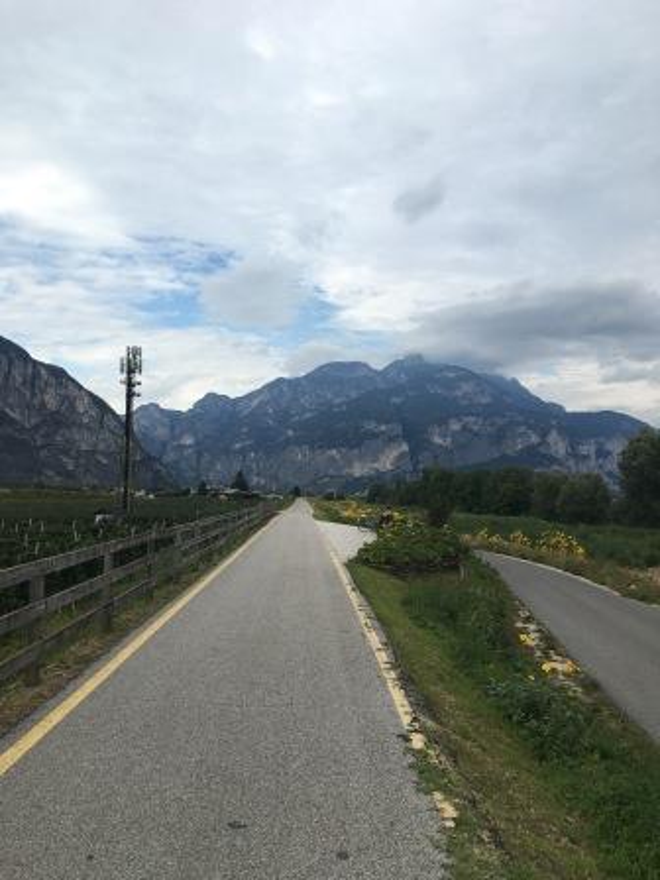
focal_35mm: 29
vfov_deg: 61.7
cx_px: 330
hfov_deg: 48.2
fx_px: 737
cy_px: 440
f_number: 2.2
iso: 25
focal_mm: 4.15
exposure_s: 1/986
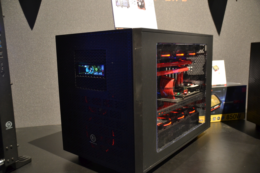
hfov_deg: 57.2
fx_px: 238
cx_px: 130
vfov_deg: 40.0
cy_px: 86
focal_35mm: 33
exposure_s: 1/15
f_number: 3.8
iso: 900
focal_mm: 22
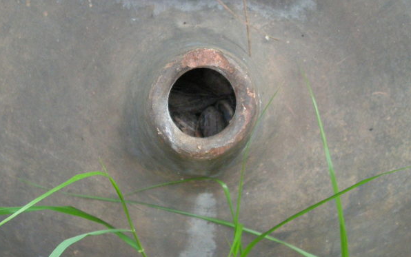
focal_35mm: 112
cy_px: 127
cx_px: 205
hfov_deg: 18.6
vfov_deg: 11.7
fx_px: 1255
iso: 400
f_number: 4.7
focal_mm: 17.1
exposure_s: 1/52
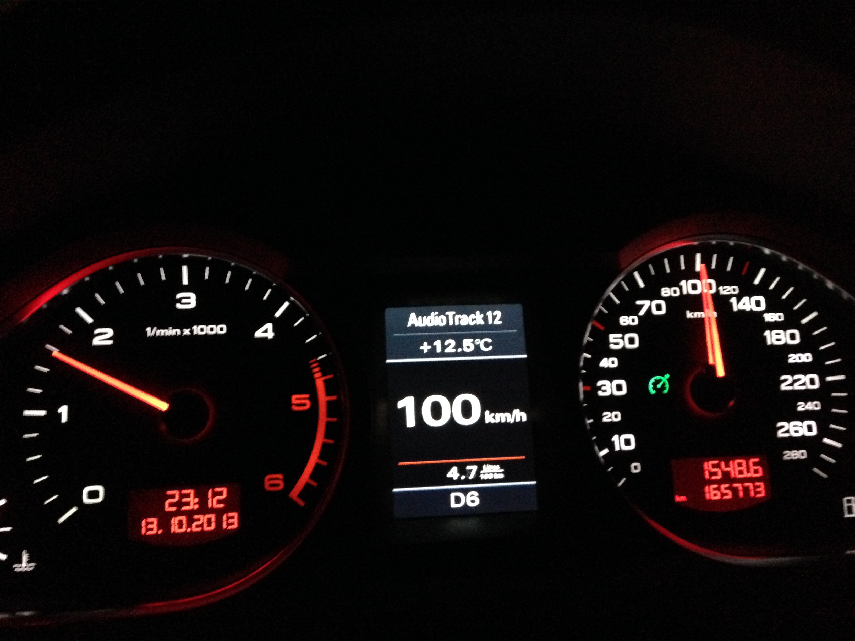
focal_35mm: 33
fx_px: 815
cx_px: 428
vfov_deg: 42.9
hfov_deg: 55.4
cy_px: 320
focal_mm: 4.12
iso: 800
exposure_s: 1/15
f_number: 2.4
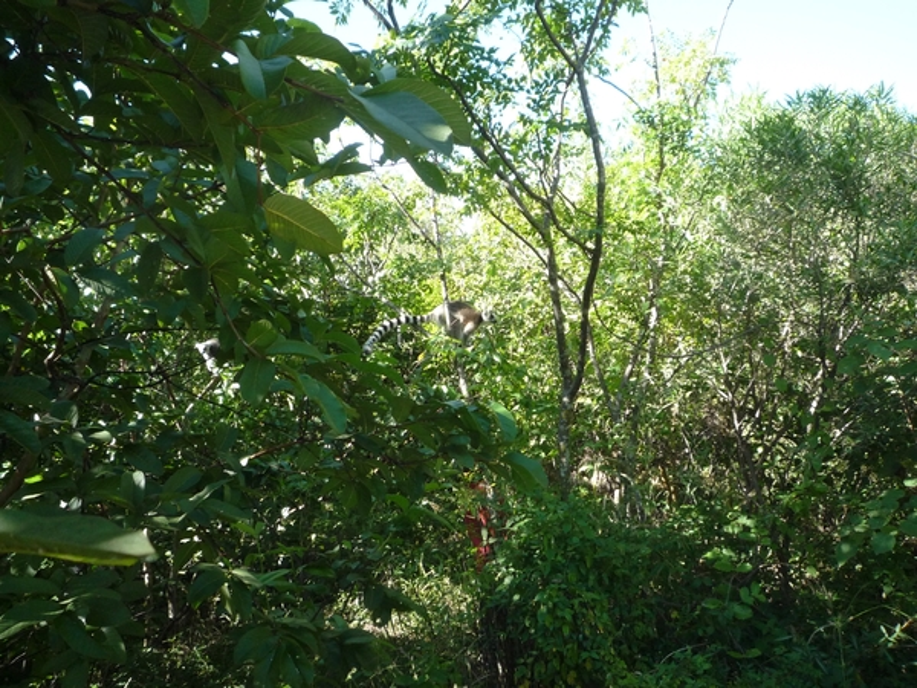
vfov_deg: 49.7
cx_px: 458
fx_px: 742
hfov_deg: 63.4
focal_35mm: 28
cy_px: 344
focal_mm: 4.9
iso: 200
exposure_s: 1/200
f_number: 3.1
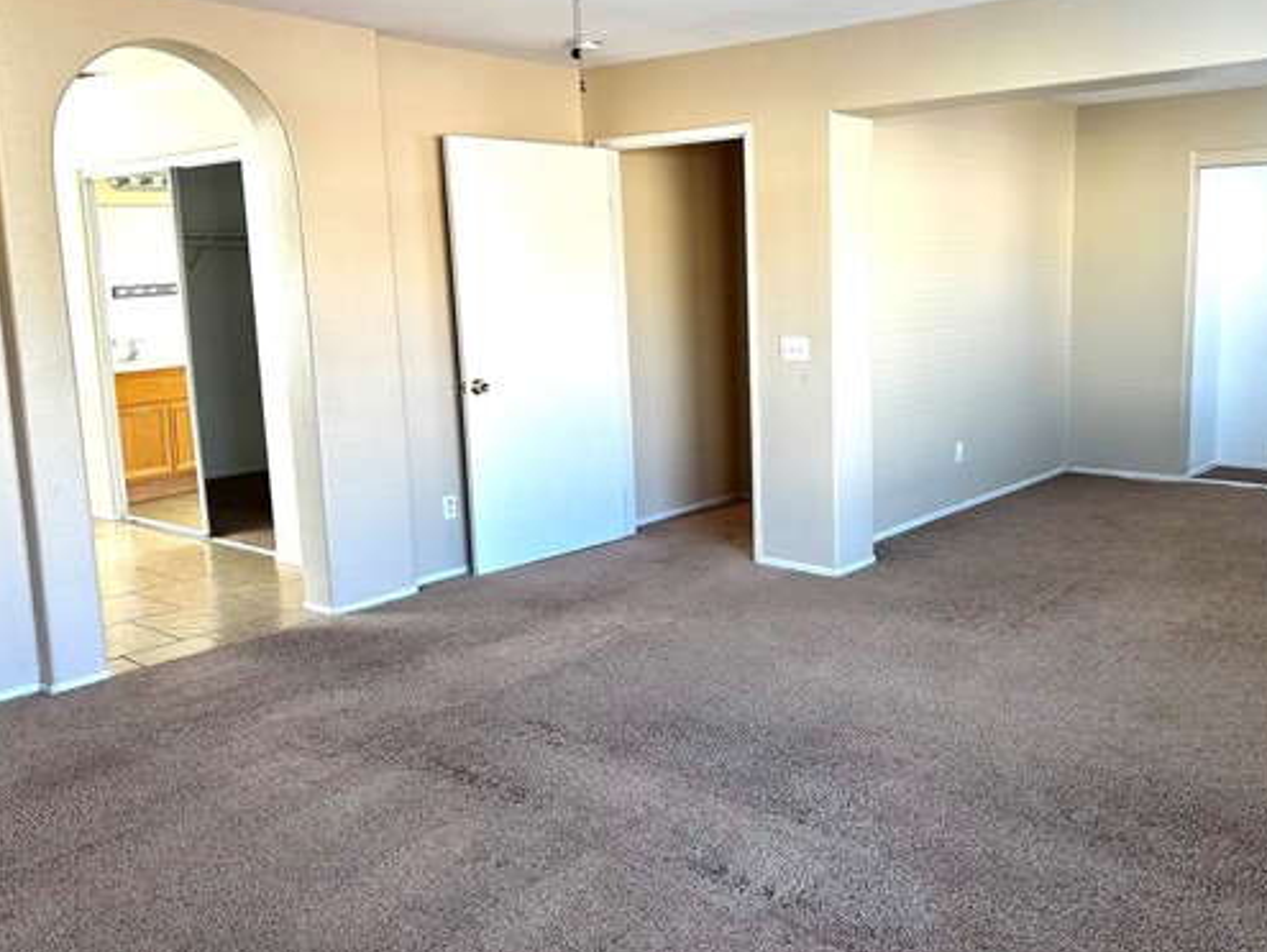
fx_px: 1135
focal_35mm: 31
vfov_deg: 45.5
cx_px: 770
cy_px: 438
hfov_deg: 57.8
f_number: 1.78
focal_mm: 6.86
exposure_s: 1/121
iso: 160
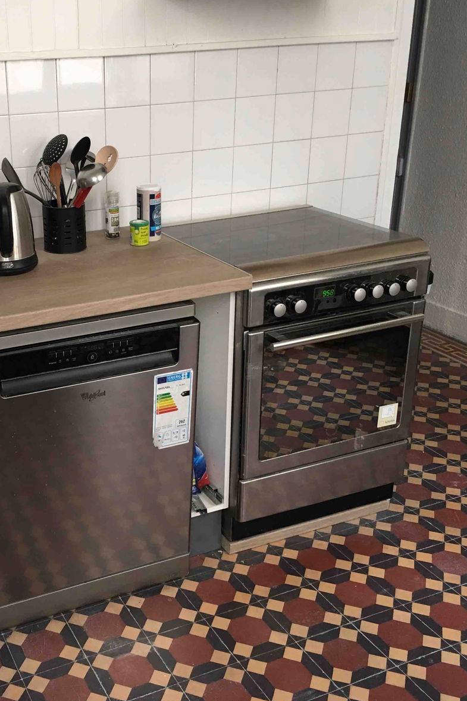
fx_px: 797
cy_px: 352
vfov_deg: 47.4
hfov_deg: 31.7
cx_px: 90
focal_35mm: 41
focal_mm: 4.15
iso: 50
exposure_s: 1/17
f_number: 2.2
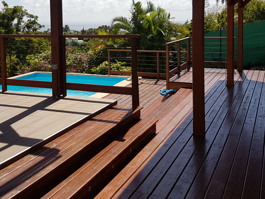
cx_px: 96
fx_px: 337
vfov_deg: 32.0
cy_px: 39
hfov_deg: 42.5
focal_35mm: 44
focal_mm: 4.2
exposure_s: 1/2824
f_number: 1.7
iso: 40
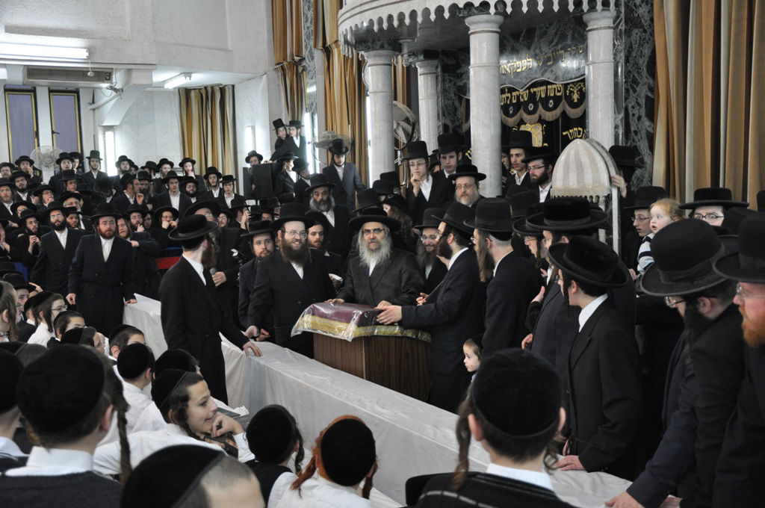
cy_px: 254
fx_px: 891
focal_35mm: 42
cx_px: 382
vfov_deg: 31.8
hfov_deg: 46.5
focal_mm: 28
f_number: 4
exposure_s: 1/50
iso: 800
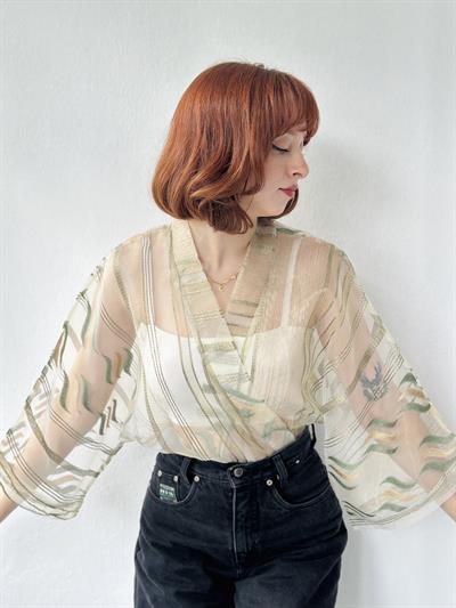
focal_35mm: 48
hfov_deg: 30.3
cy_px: 304
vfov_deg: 39.6
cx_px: 228
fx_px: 843
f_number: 1.78
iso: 80
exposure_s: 1/389
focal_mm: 6.86
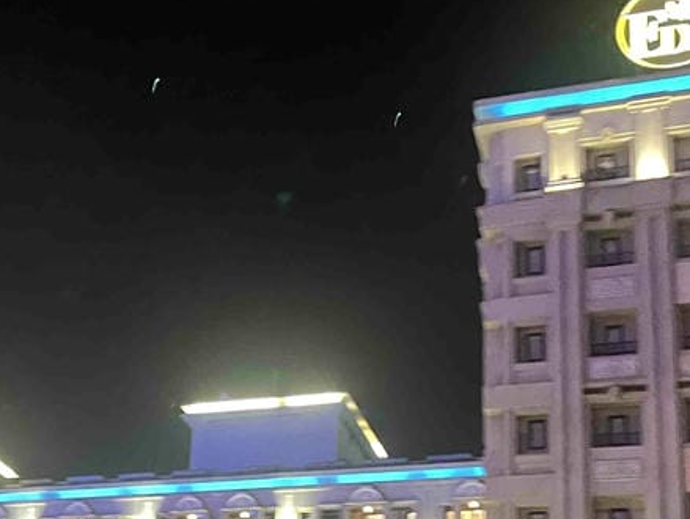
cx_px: 132
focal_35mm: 71
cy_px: 508
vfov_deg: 20.2
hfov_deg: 26.8
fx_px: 1416
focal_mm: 5.7
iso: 1000
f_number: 1.5
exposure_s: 1/24
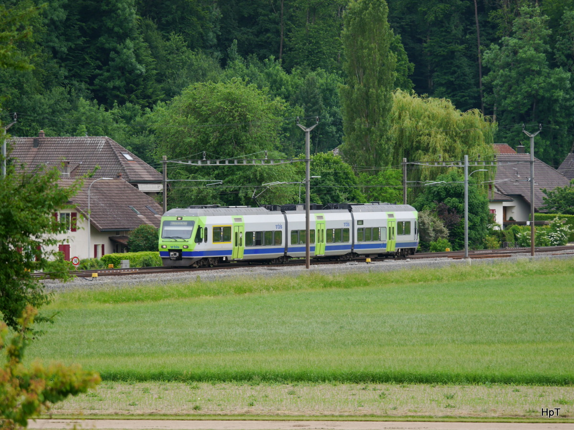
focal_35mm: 300
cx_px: 287
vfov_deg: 5.0
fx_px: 4975
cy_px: 215
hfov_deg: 6.6
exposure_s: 1/320
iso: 160
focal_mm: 150
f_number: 4.5
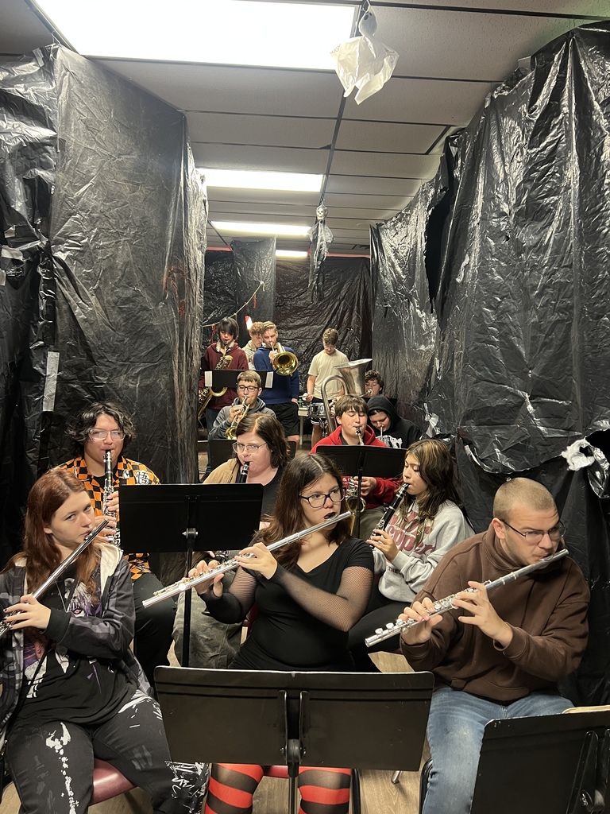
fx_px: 611
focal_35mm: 26
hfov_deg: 53.1
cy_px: 407
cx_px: 305
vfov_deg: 67.3
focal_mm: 5.7
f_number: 1.5
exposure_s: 1/60
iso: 200
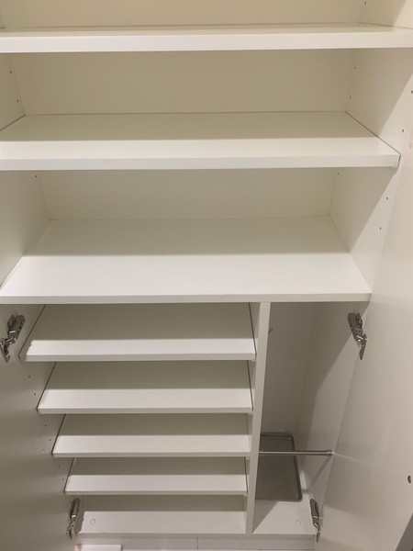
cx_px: 206
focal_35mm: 26
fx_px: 414
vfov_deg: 67.3
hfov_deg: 53.1
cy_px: 276
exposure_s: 1/50
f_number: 1.8
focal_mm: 4.25
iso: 200
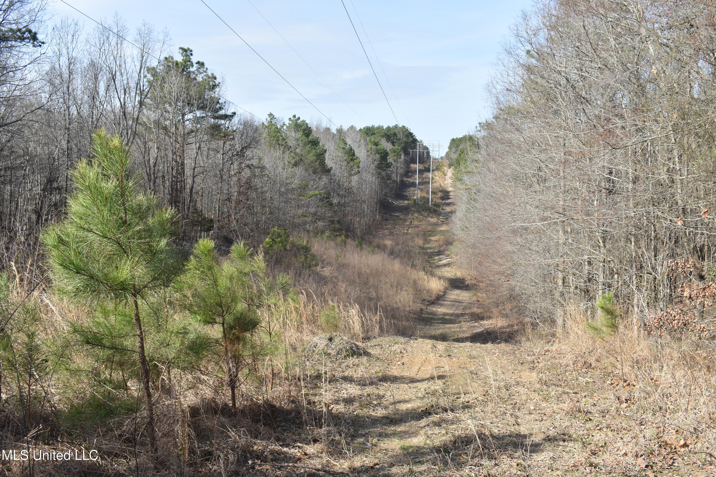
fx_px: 686
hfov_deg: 55.1
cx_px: 358
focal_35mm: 34
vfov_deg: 38.4
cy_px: 238
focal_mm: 23
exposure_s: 1/200
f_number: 8
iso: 100
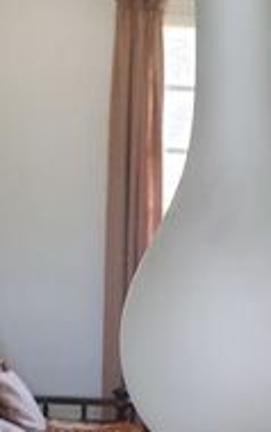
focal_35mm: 93
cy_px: 502
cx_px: 219
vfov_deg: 21.0
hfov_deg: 14.0
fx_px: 1097
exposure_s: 1/100
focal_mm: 4.32
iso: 320
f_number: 2.4
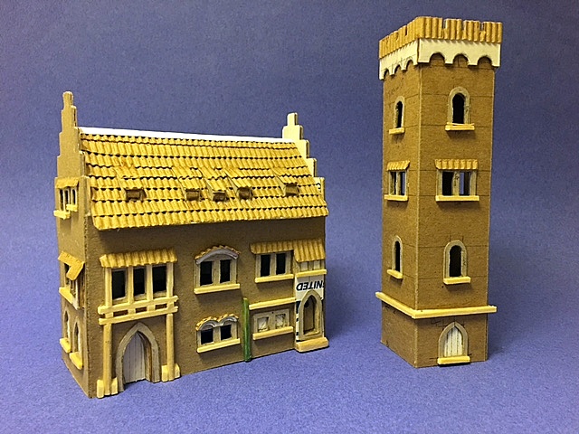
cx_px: 290
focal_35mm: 29
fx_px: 485
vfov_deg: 48.2
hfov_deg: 61.7
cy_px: 217
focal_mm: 4.15
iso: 80
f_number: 2.2
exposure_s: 1/15
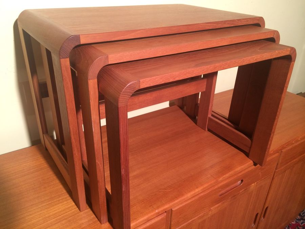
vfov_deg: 46.8
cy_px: 114
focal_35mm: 30
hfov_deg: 60.0
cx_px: 152
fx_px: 264
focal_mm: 4.12
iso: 80
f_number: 2.2
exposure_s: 1/30
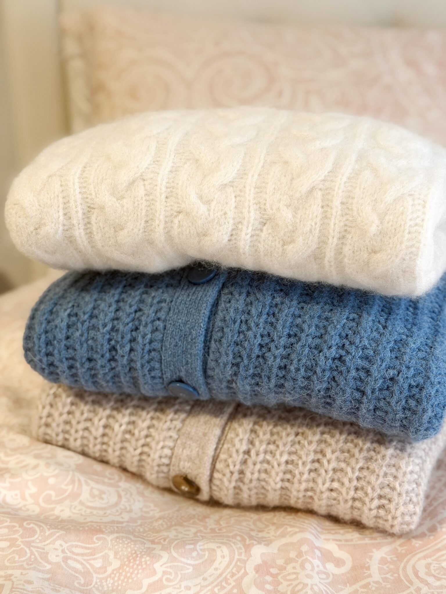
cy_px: 297
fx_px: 825
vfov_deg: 39.7
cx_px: 223
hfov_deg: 30.3
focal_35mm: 48
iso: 250
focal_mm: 6.76
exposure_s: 1/40
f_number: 1.78
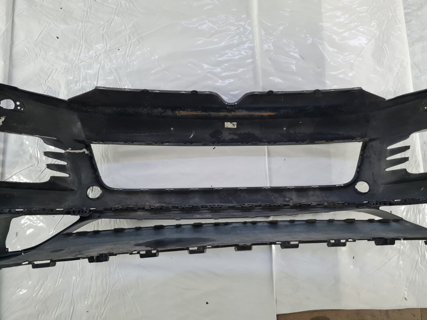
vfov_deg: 53.1
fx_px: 321
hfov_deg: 67.3
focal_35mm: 26
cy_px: 160
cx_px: 214
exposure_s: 1/100
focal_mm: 5.4
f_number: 1.8
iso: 250
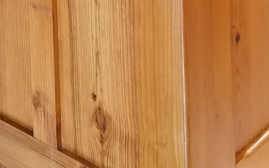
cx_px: 82
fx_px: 638
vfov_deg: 13.3
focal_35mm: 87
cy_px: -151
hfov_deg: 23.7
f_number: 1.8
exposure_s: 1/20
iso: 640
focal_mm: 4.75
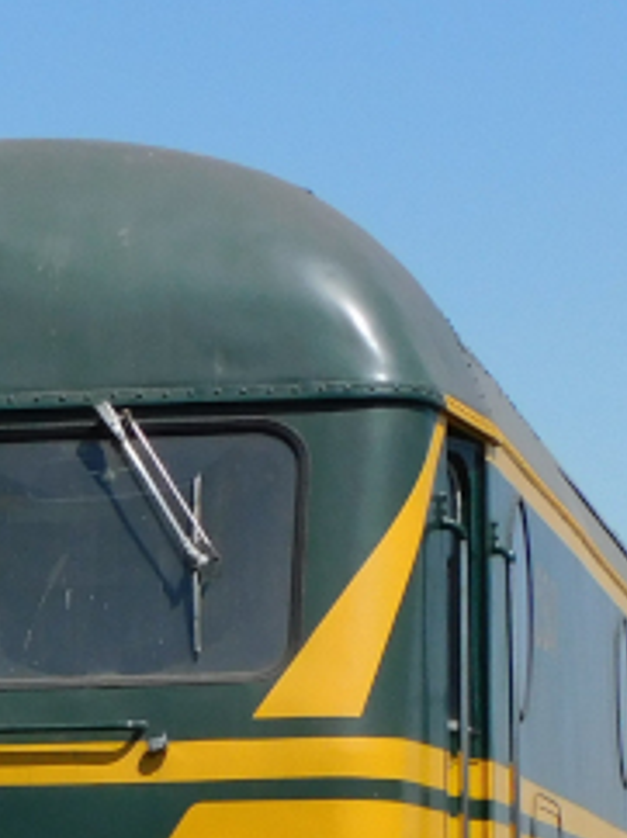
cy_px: 1153
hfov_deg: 7.7
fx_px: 4500
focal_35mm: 186
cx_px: -499
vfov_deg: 10.4
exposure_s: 1/1250
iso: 125
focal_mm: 8.1
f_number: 4
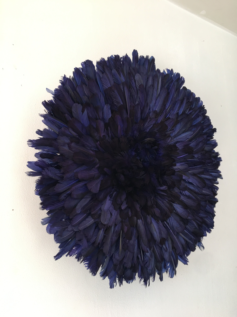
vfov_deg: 61.7
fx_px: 265
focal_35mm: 29
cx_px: 118
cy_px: 158
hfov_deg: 48.2
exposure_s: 1/33
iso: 50
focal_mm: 4.15
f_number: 2.2
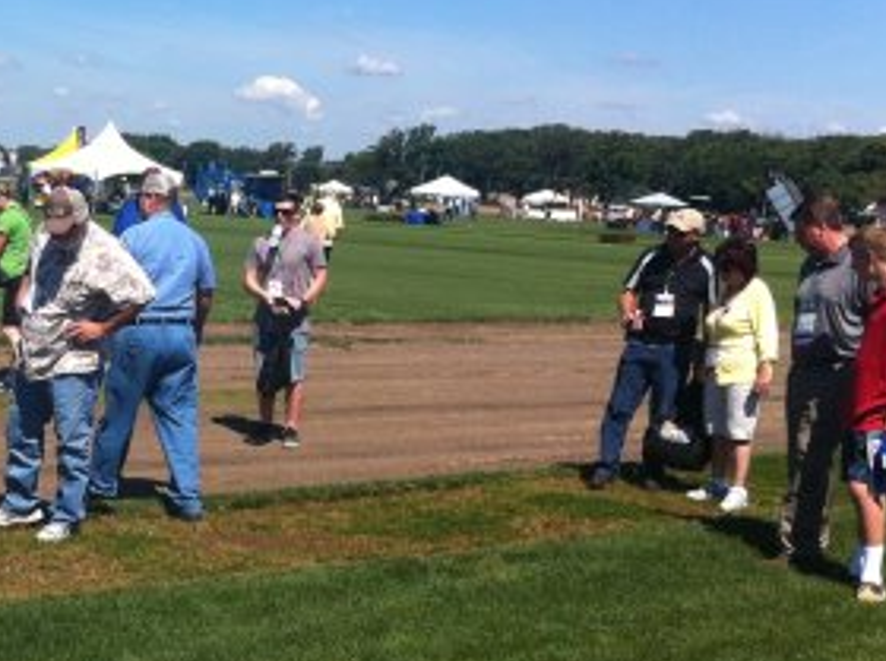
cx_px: 117
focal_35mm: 75
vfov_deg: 19.6
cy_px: 405
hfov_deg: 25.4
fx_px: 1916
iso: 80
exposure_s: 1/1312
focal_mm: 3.85
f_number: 2.8
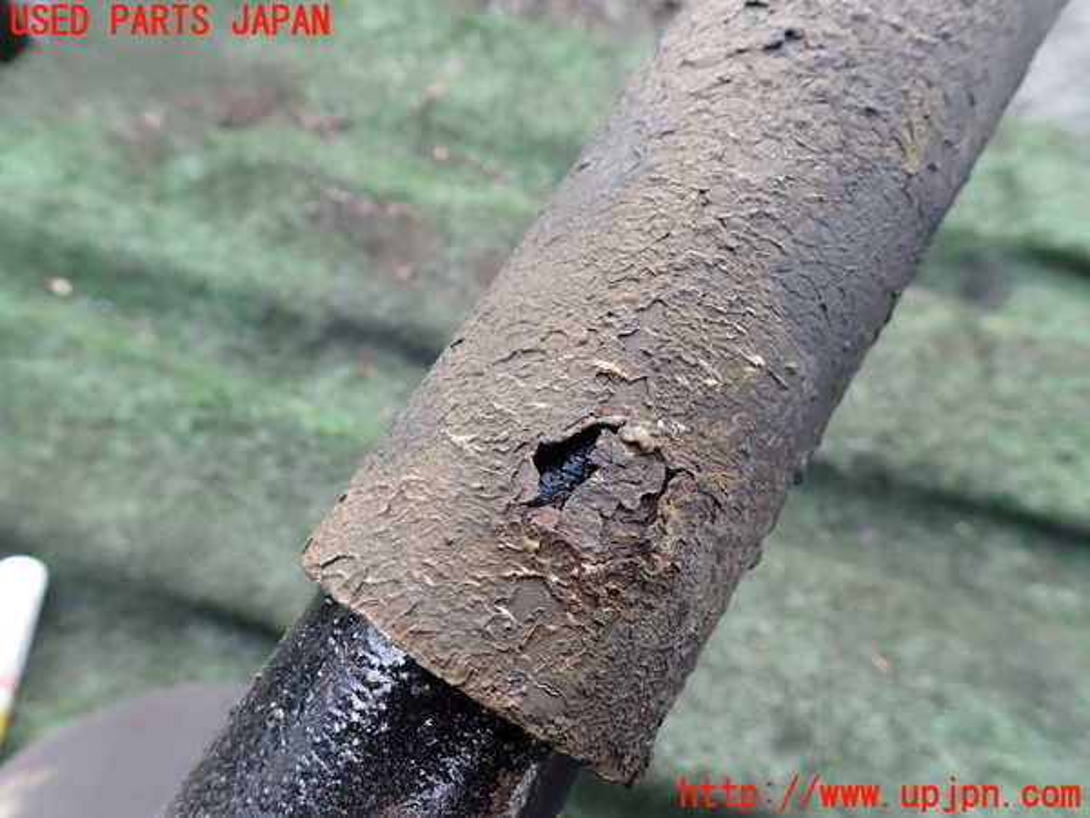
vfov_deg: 54.9
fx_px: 787
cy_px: 409
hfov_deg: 69.4
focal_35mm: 25
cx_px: 545
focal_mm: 4.5
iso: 100
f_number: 2.8
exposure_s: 1/100
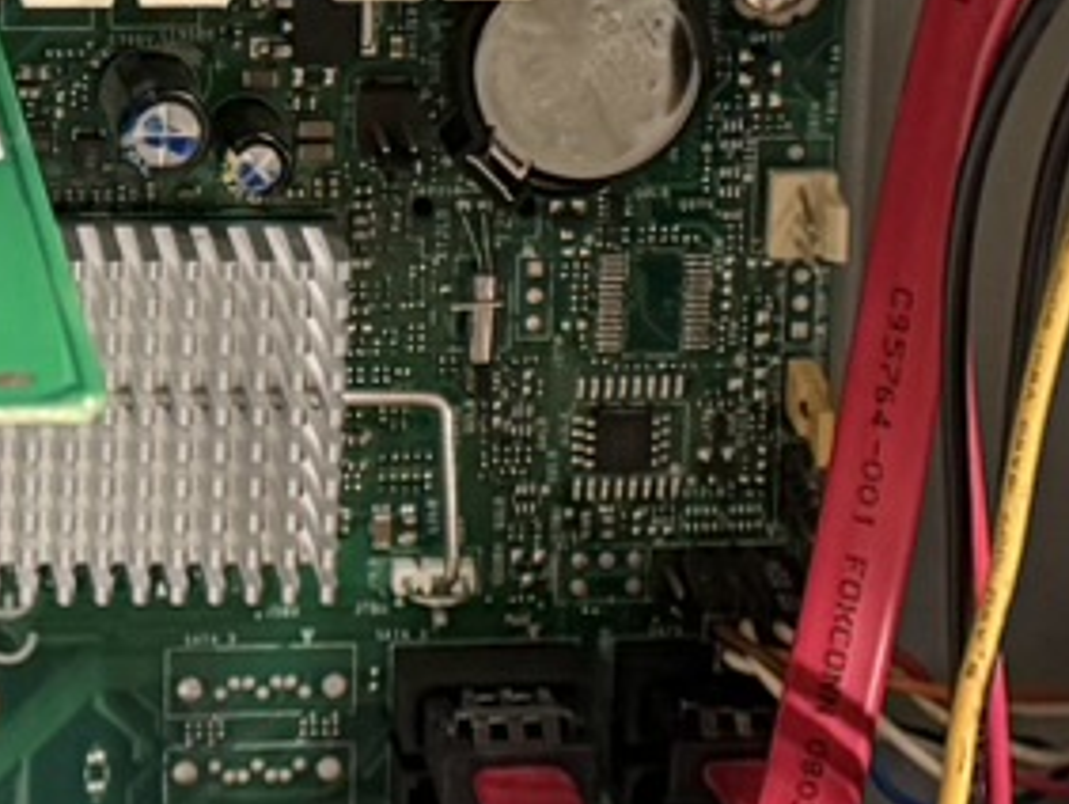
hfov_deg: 11.3
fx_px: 5378
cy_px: 121
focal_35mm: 174
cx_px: 349
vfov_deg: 8.5
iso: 500
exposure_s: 1/60
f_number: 1.78
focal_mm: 6.76
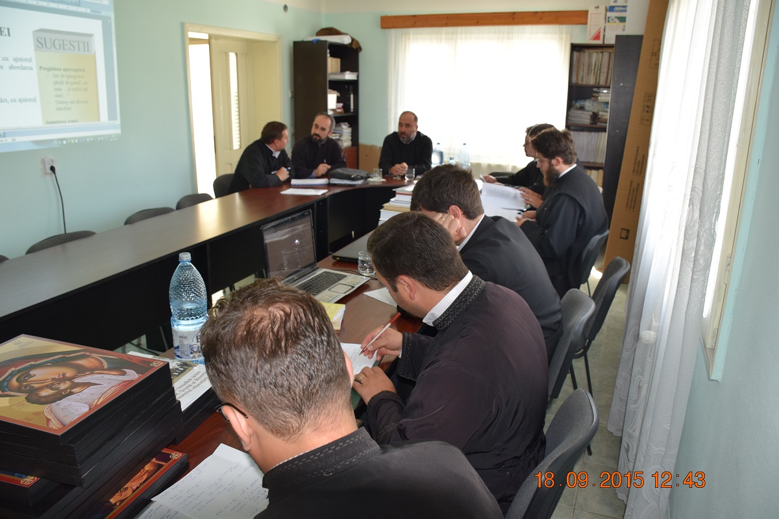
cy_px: 260
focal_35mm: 27
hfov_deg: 67.4
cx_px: 390
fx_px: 584
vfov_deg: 47.9
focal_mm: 18
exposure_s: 1/125
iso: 800
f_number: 5.6
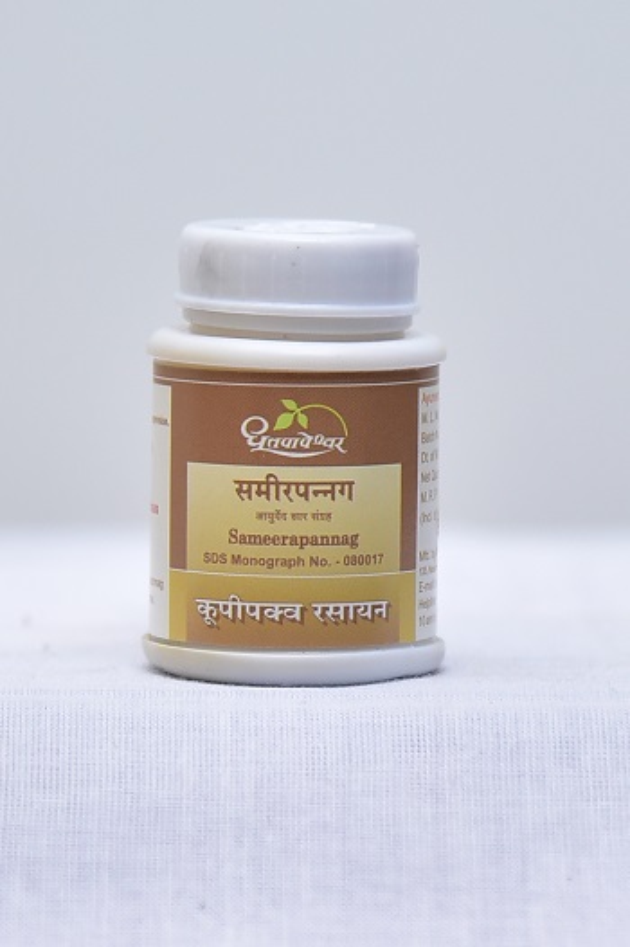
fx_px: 2260
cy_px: 474
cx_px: 315
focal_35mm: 86
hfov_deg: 15.9
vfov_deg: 23.7
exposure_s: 1/125
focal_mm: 86
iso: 1250
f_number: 4
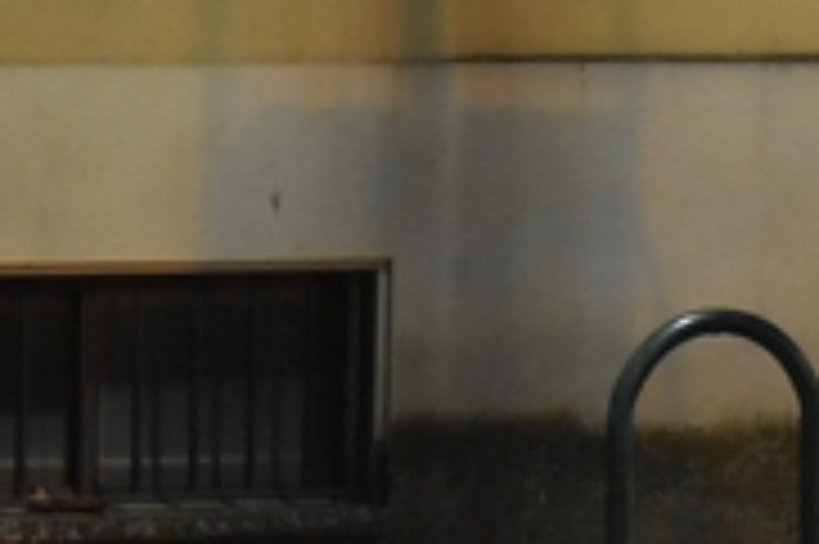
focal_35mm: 387
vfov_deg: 3.5
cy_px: -441
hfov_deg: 5.3
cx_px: 950
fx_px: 8796
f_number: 4.8
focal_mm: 52
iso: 3200
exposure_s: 1/60
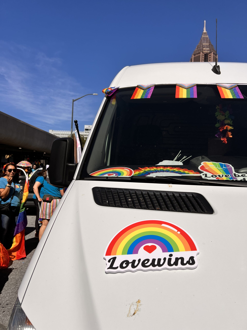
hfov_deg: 53.1
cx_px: 124
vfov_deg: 67.3
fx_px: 247
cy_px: 165
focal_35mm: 26
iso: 50
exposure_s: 1/12658
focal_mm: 5.7
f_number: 1.5
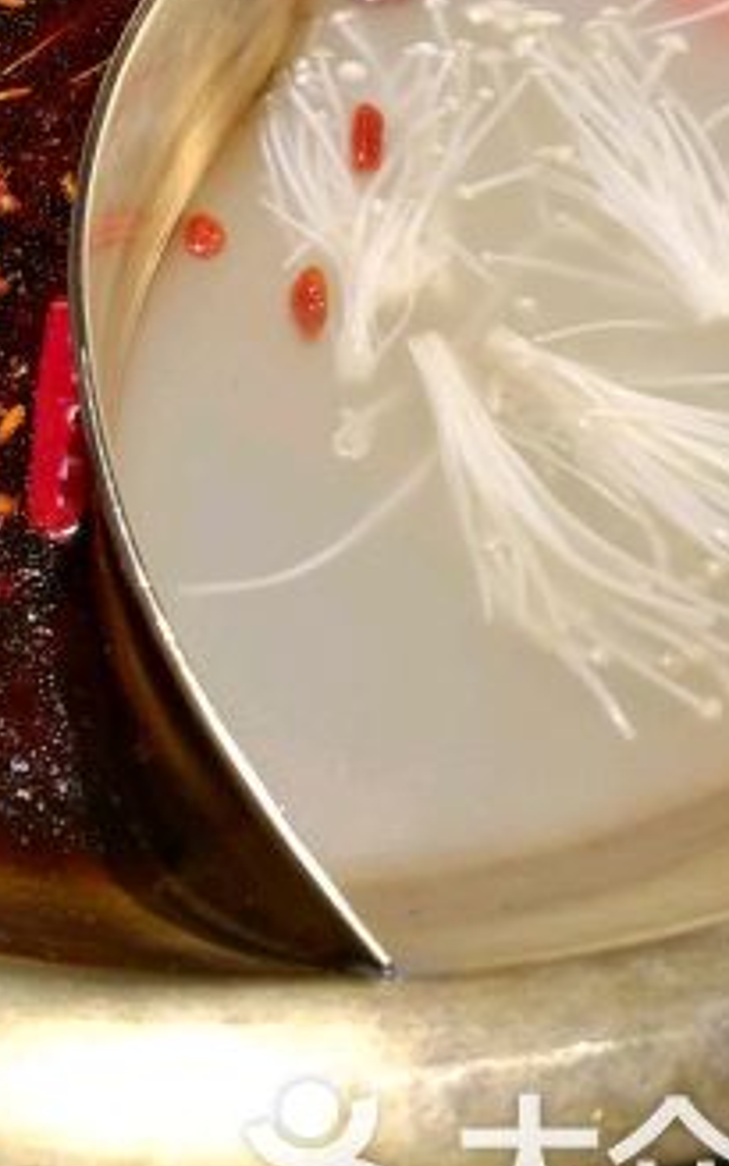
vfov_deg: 31.8
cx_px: 204
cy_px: 107
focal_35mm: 61
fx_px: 1939
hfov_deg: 21.2
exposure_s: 1/50
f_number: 2.2
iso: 64
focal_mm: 3.95
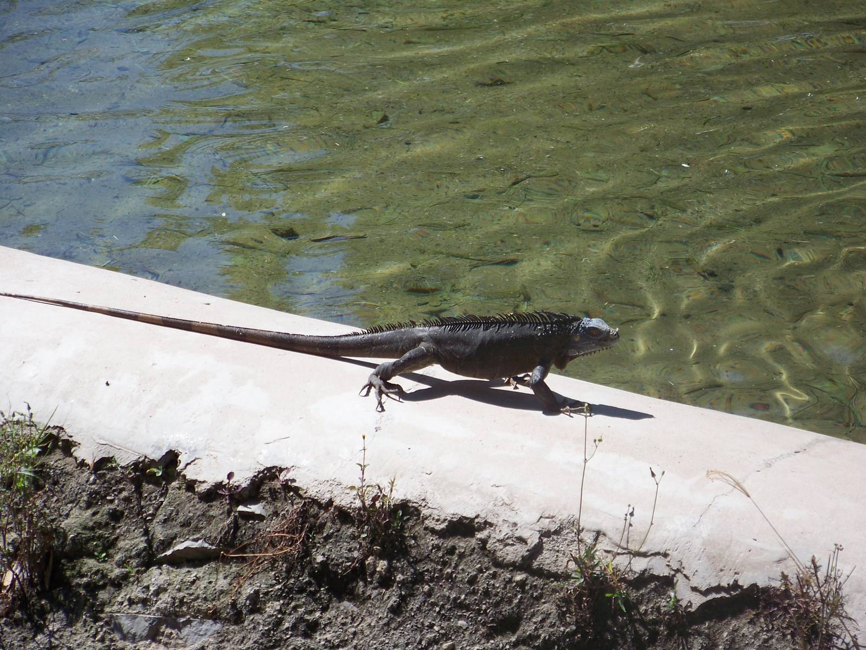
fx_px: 6179
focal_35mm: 247
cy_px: 325
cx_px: 433
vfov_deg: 6.0
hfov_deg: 8.0
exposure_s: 1/640
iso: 64
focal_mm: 39.8
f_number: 3.6
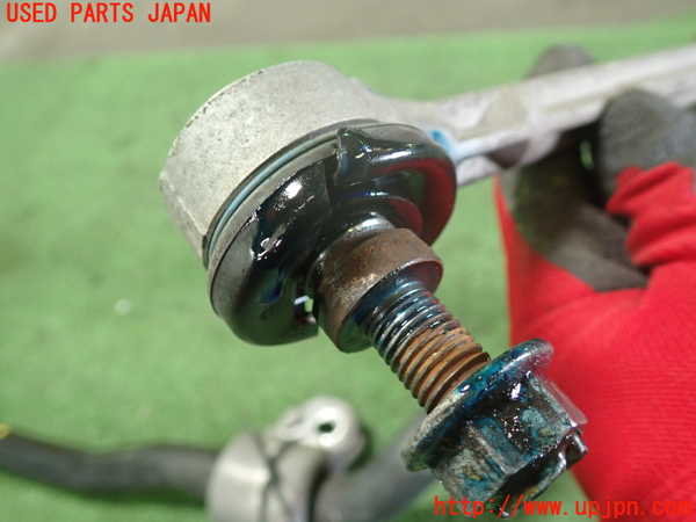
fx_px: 603
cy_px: 261
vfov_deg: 46.8
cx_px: 348
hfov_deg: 60.0
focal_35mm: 30
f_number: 2.3
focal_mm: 5.4
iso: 320
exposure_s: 1/30
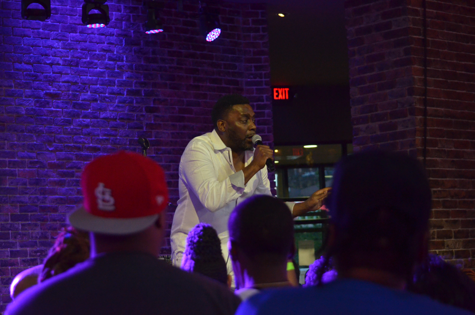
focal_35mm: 102
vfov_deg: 13.4
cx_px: 238
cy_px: 158
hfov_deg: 20.1
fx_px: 1343
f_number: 4.5
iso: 3200
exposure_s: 1/200
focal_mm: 68
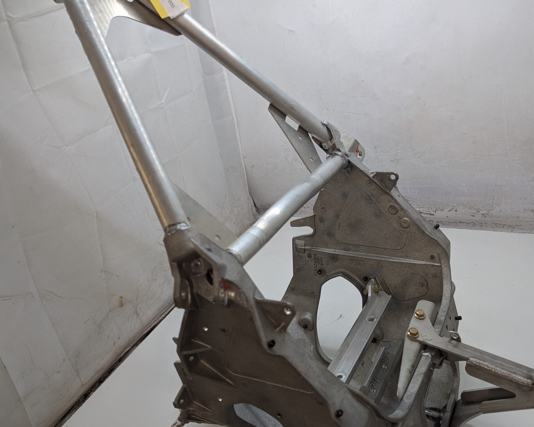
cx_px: 305
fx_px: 553
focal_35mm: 35
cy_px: 182
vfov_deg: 42.1
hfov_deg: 51.4
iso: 34
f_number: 1.68
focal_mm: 6.9
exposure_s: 1/48.1
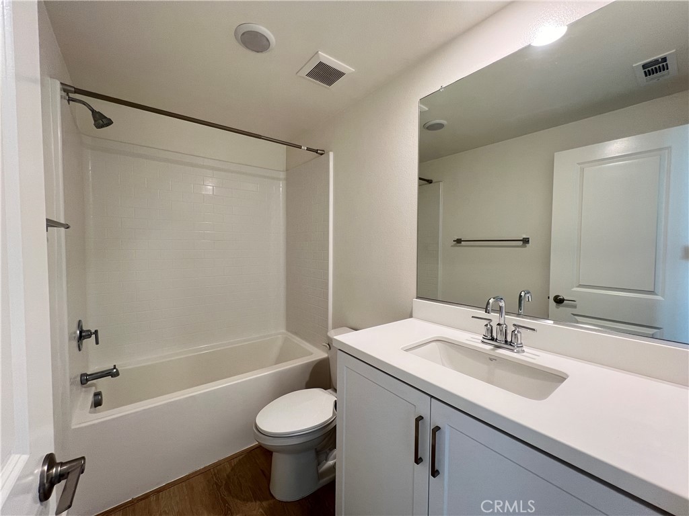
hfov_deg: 106.2
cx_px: 344
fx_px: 259
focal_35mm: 13
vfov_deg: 89.9
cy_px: 258
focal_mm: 1.57
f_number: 1.8
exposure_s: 1/60
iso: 125
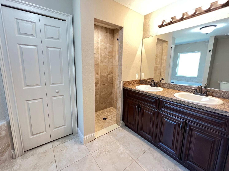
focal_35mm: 14
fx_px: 93
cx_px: 108
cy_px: 82
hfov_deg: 102.0
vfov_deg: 85.6
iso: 640
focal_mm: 1.57
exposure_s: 1/60
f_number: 1.8
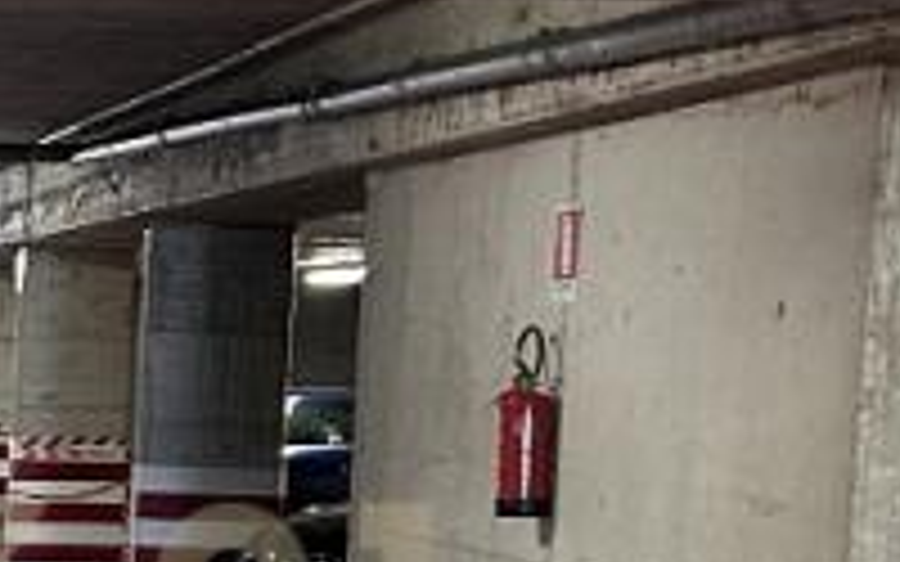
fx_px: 3238
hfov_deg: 14.4
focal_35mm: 132
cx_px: -590
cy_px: 625
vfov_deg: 9.8
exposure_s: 1/50
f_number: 1.5
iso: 160
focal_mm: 5.7
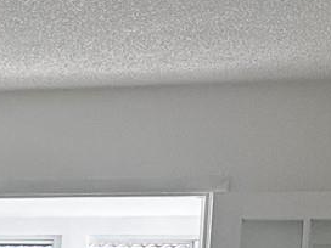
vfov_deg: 10.1
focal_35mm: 141
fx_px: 1348
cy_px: 400
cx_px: -599
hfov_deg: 10.6
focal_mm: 6.86
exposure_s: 1/160
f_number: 1.78
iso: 100
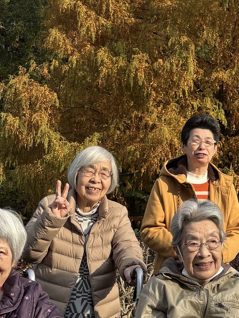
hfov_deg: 17.0
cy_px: 49
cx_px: 233
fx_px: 783
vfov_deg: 22.6
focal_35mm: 85
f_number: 1.6
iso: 50
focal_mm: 5.96
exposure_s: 1/2283
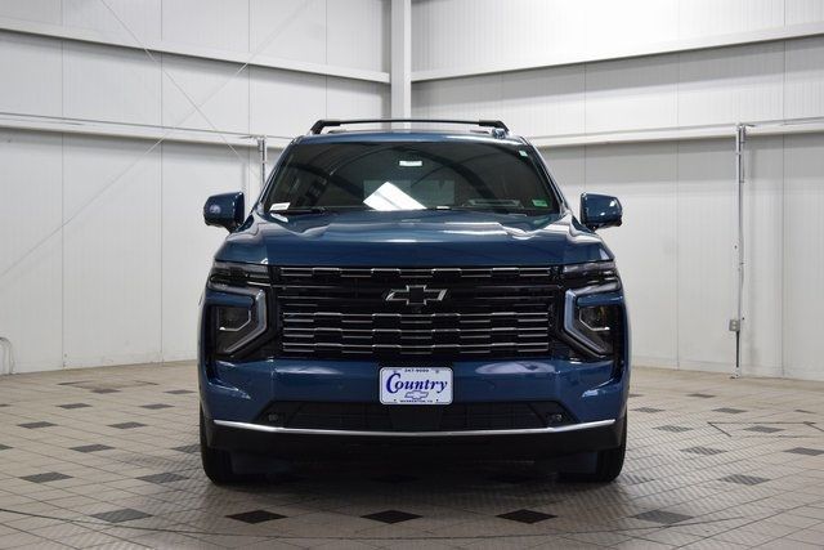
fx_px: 1236
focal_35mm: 54
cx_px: 412
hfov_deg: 36.9
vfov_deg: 25.1
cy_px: 275
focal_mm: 36
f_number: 7.1
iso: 1600
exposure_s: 1/60
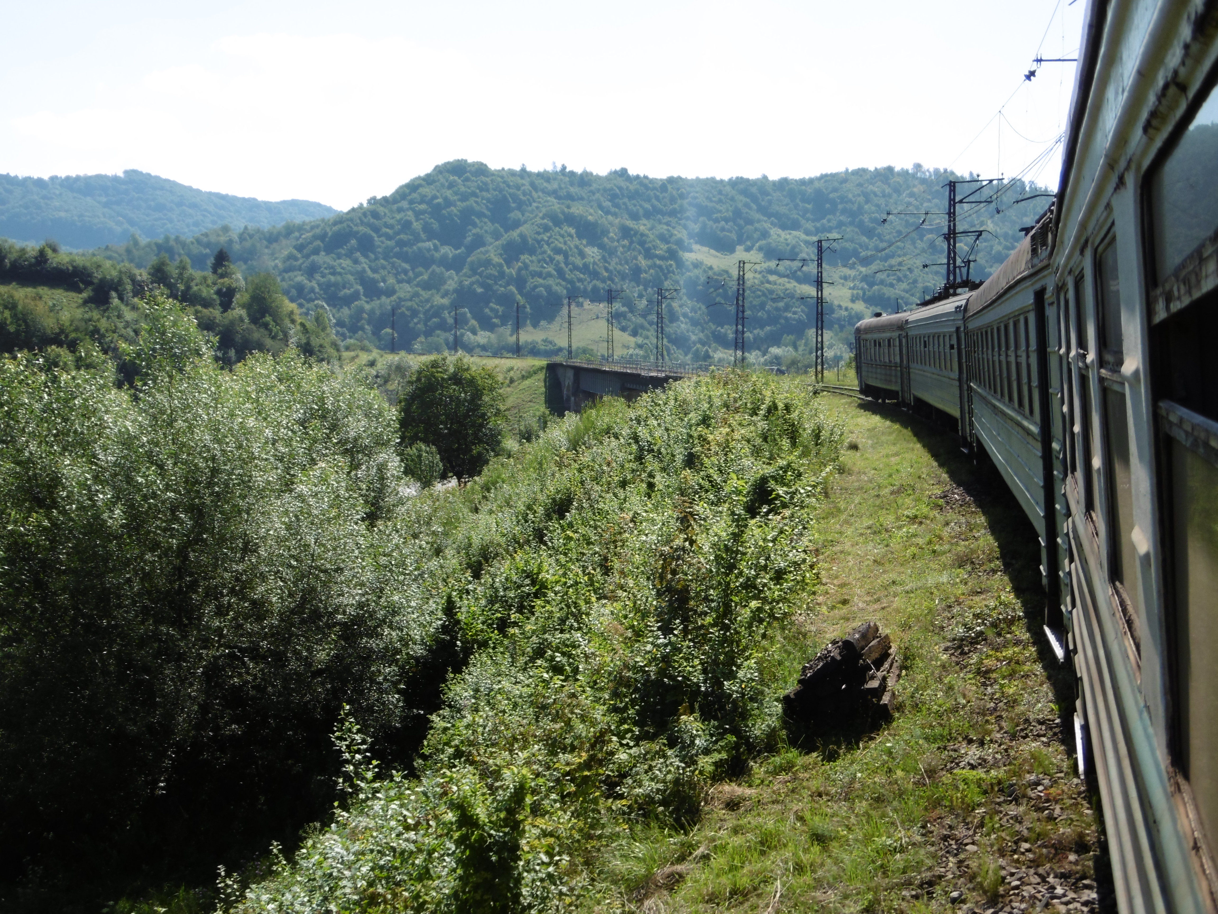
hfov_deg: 49.0
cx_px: 609
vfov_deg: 37.7
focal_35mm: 38
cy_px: 457
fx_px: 1337
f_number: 3.7
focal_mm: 6.8
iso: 100
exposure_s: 1/500
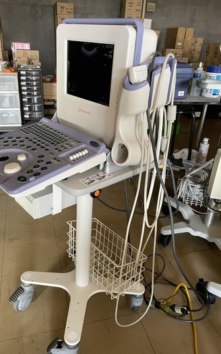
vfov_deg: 66.5
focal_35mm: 28
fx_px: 270
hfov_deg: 44.4
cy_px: 177
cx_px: 96
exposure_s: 1/60
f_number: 1.6
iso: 125
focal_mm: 4.2
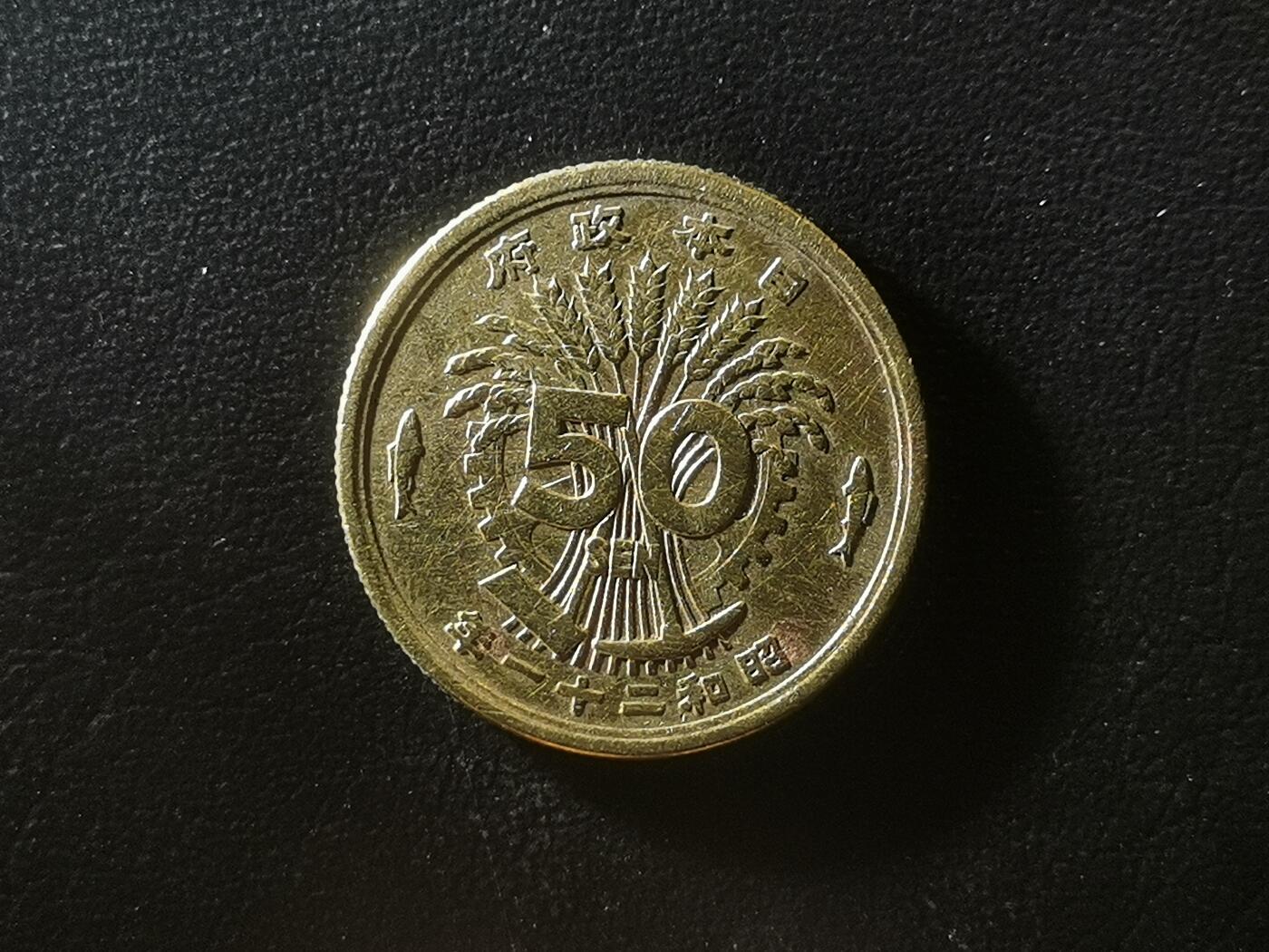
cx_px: 634
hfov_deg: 25.7
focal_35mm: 76
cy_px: 476
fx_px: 2786
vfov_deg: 19.4
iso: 50
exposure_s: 1/194
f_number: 1.8
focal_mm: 4.75
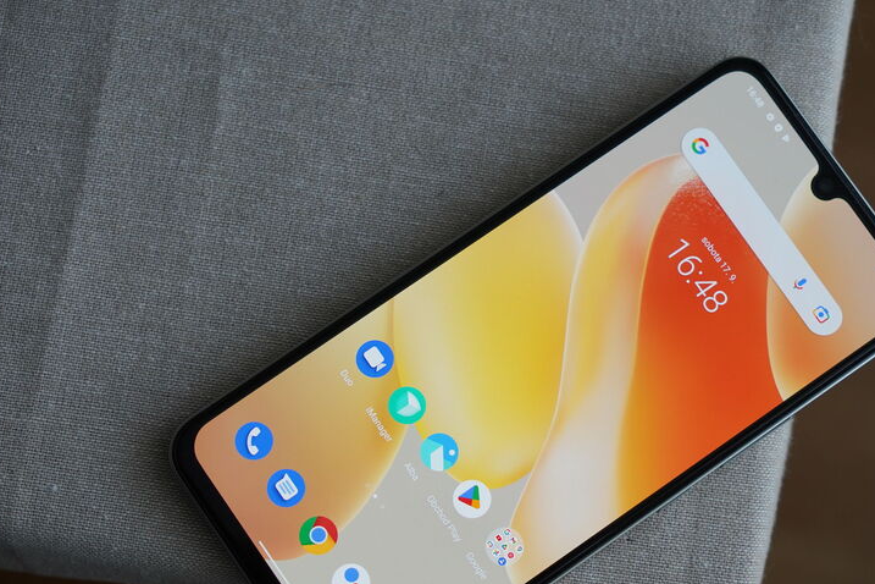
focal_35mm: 71
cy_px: 381
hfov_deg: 28.4
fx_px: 1726
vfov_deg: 19.1
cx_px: 531
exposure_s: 1/125
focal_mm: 53
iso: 1000
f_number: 5.6
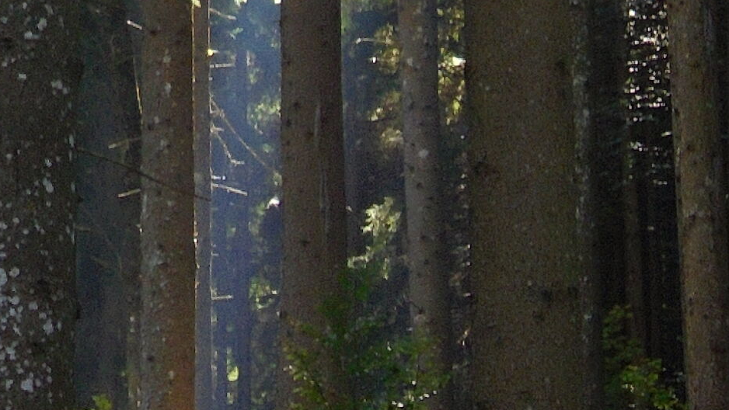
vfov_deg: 4.6
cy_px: -57
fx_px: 5065
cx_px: 52
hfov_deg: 8.2
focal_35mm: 262
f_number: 4.7
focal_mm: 16.9
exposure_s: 1/100
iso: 400
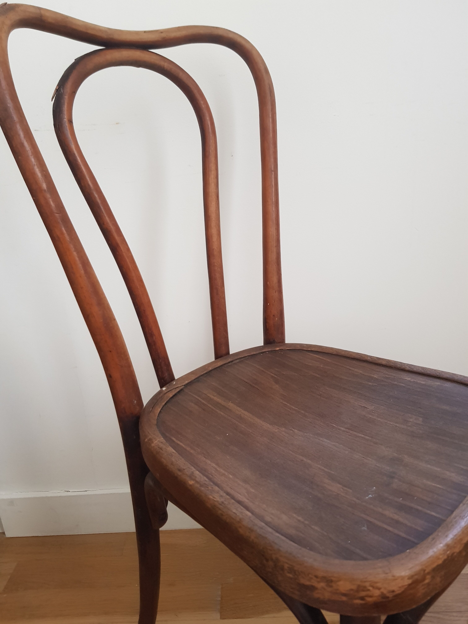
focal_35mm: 26
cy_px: 312
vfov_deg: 67.3
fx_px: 469
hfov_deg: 53.1
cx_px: 234
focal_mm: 4.2
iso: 200
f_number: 1.7
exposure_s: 1/17
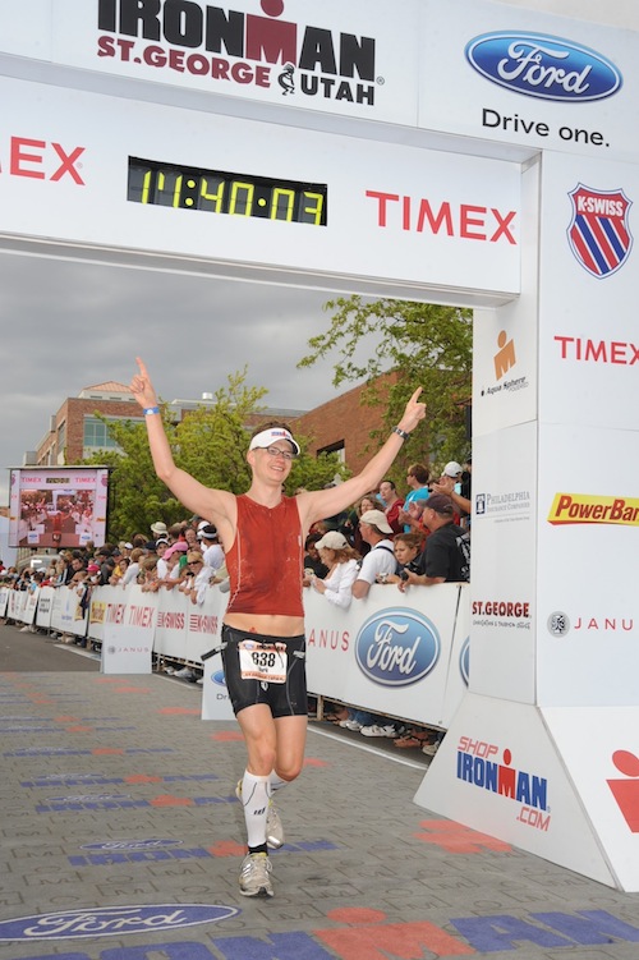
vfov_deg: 46.4
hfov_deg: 31.9
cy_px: 480
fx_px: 1119
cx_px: 320
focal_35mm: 42
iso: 500
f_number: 10
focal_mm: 42
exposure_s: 1/250
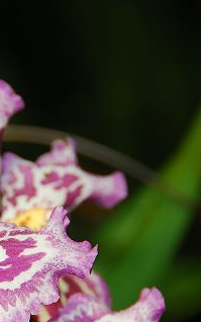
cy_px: 147
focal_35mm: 411
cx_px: -79
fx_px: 3602
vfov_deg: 5.1
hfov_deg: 3.2
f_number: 5.3
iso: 100
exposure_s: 1/250
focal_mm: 105
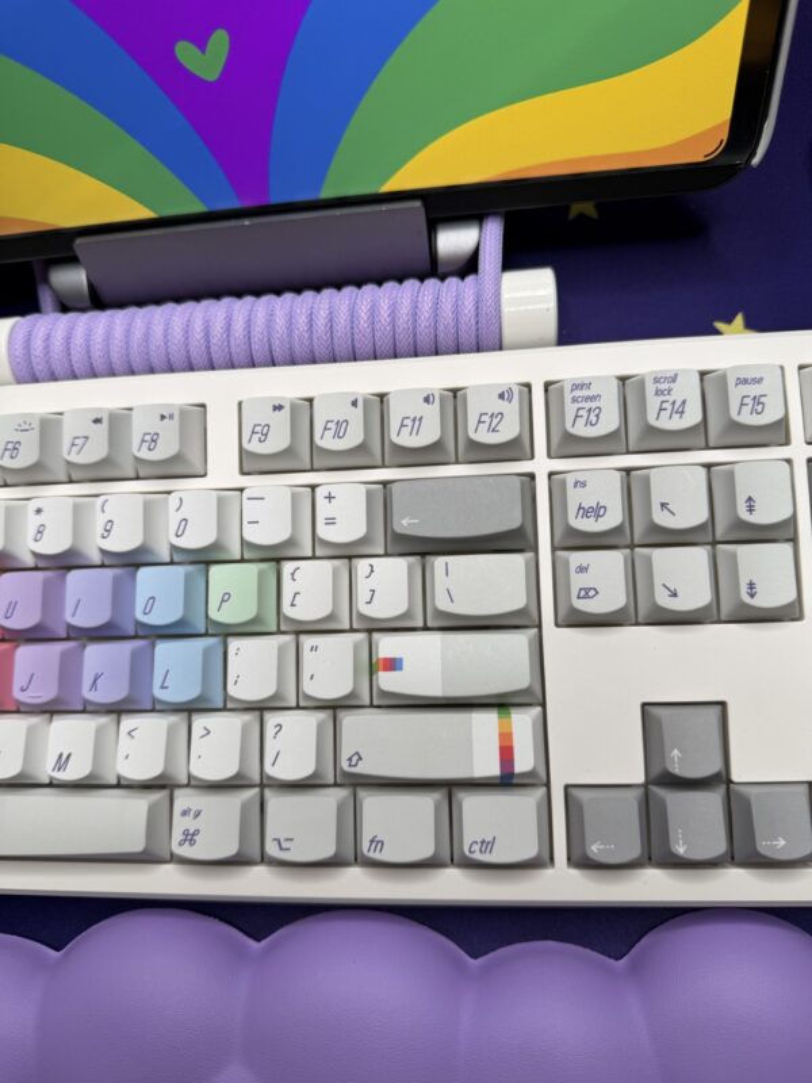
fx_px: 751
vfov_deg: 71.6
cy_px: 542
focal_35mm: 24
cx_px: 406
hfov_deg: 56.8
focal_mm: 6.76
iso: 64
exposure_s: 1/250
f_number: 1.78
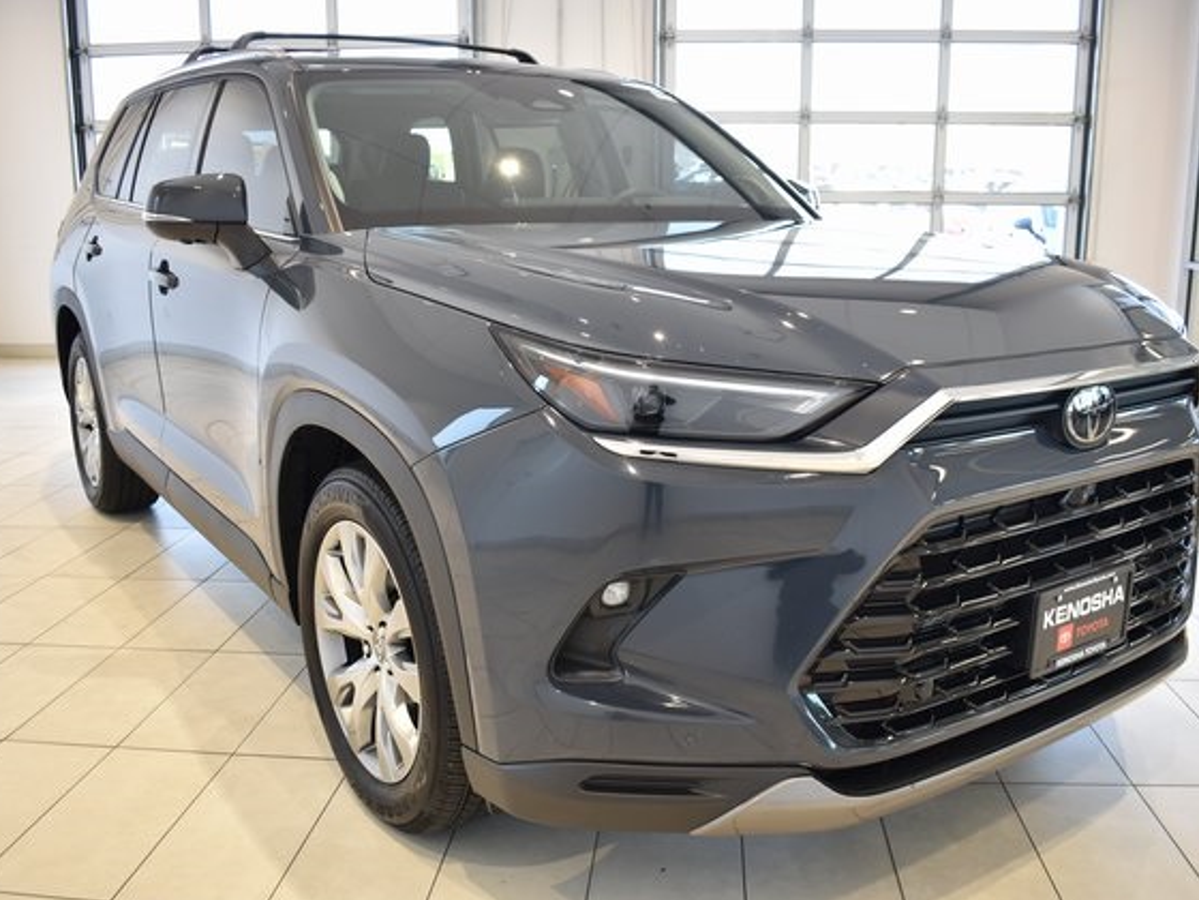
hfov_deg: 55.3
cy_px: 449
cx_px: 619
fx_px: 1143
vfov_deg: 42.9
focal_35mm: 33
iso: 200
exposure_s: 1/30
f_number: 3.5
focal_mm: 20
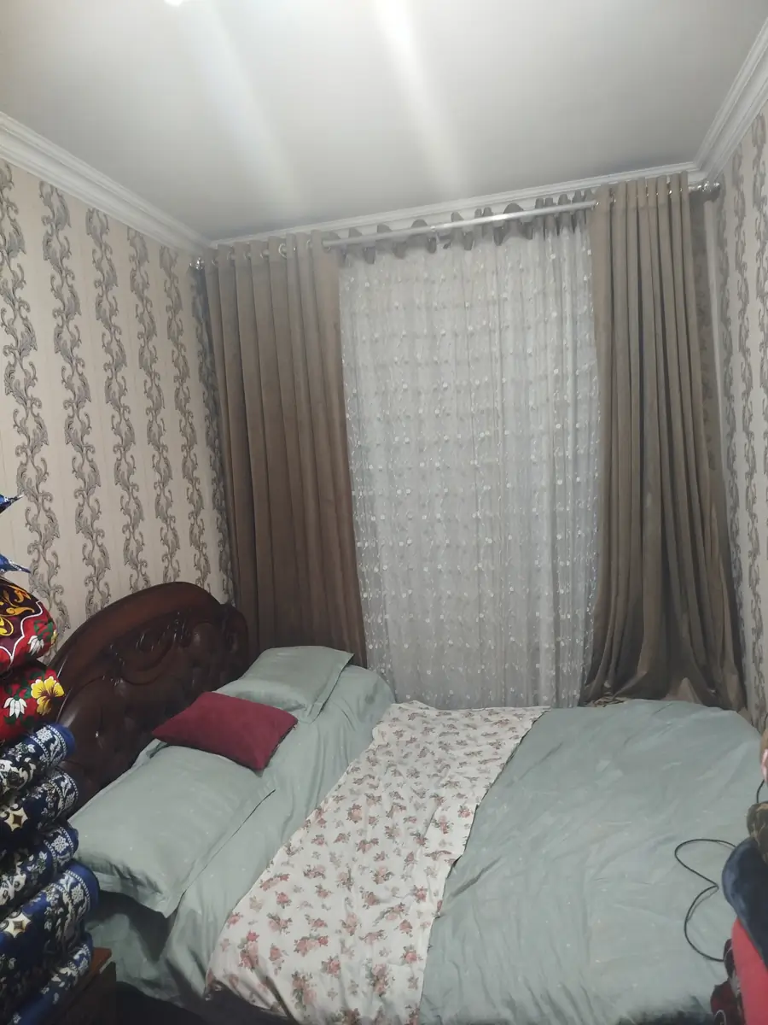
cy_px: 512
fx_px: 710
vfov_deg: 71.6
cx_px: 384
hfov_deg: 56.8
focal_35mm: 24
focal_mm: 5.31
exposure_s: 1/33
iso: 500
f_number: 1.7
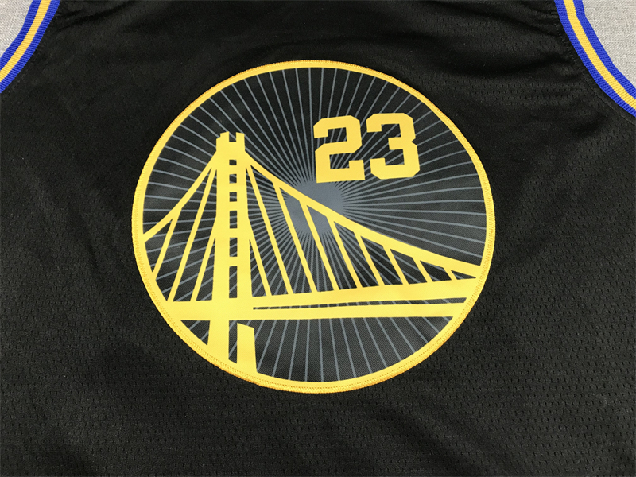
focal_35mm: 28
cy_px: 238
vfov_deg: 49.7
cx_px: 318
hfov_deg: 63.4
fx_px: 514
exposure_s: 1/33
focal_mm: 3.99
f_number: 1.8
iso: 40
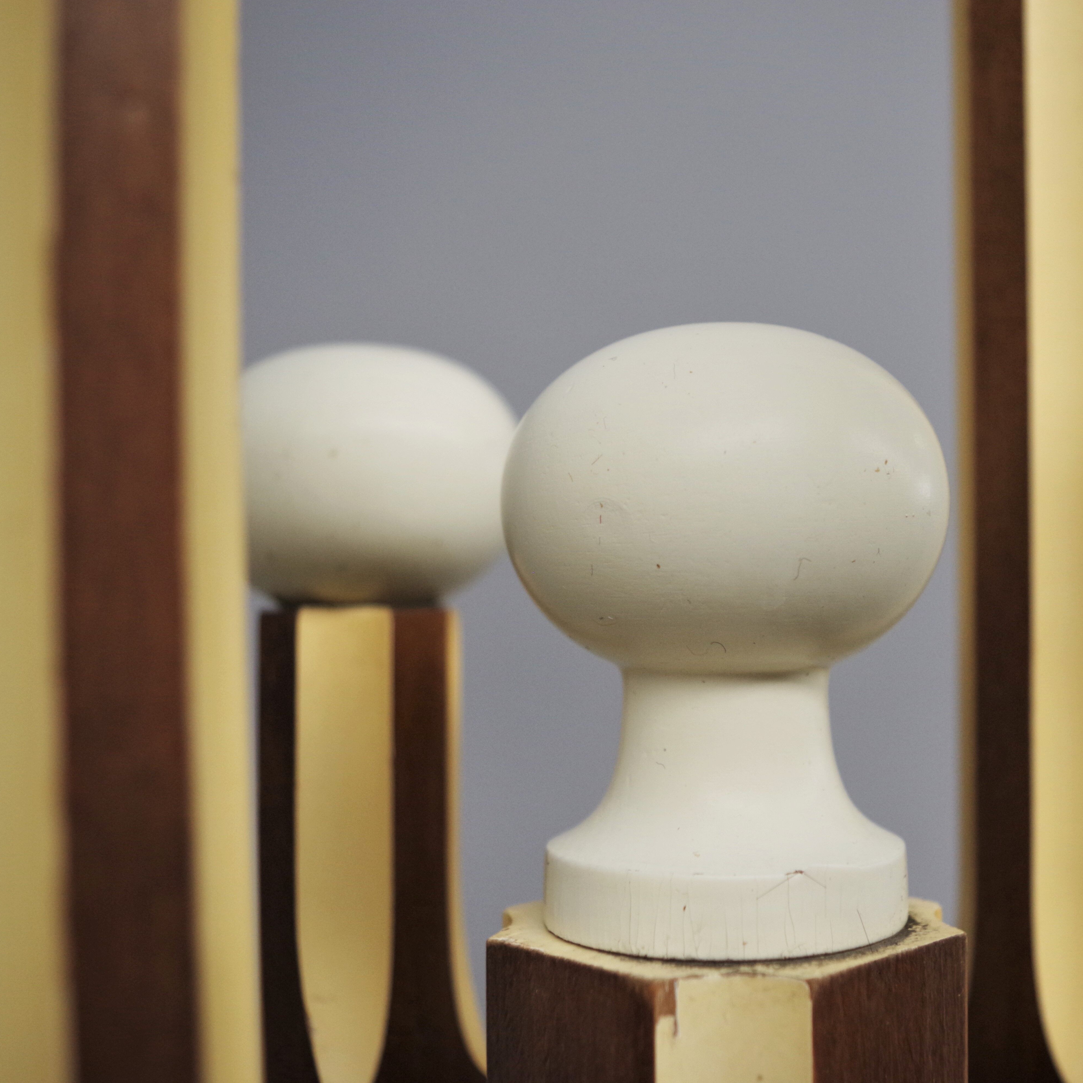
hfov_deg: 41.2
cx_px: 736
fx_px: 1416
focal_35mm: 40
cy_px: 540
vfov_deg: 41.9
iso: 800
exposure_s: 1/60
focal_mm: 21.25
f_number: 4
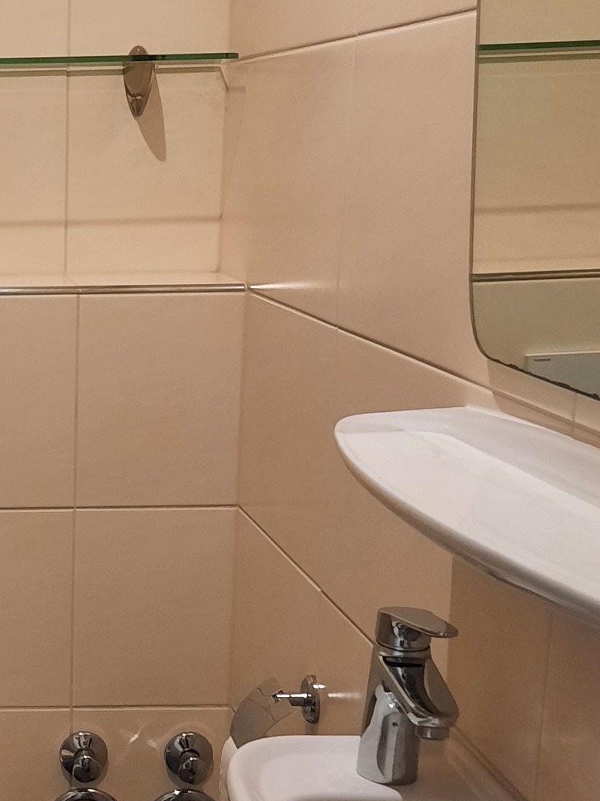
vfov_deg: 29.2
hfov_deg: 21.0
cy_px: 516
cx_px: -87
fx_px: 1526
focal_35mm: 66
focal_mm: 4.6
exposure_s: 1/33
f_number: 2
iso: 320
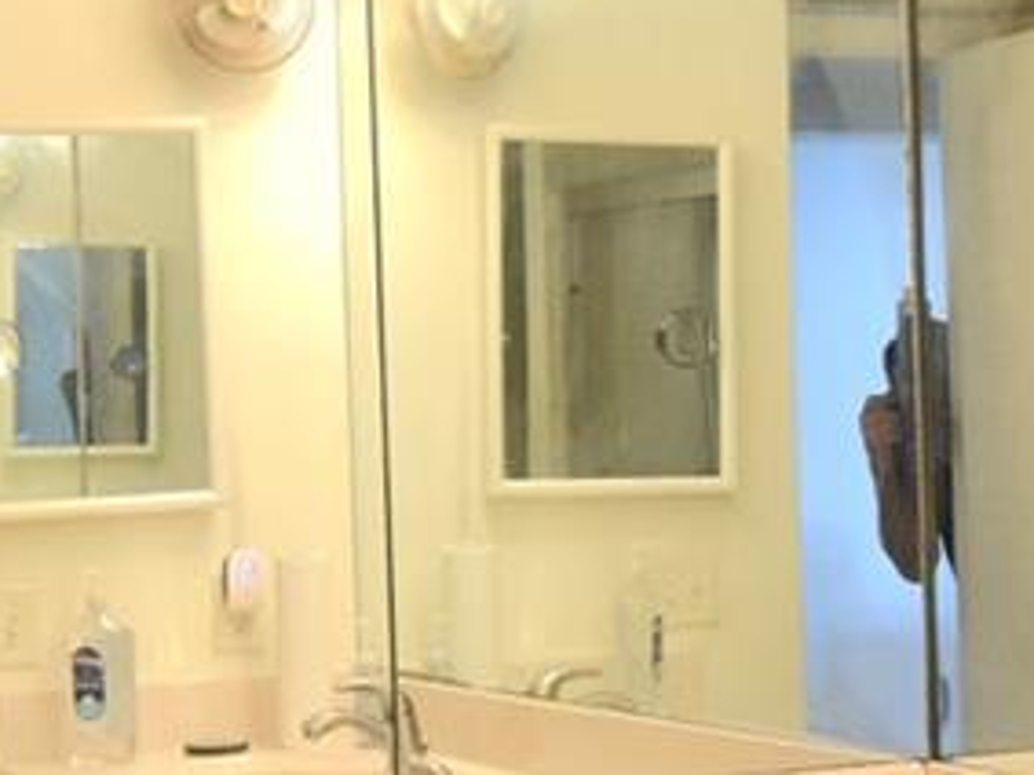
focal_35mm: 98
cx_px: 603
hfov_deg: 20.0
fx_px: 2926
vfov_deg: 15.1
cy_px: 446
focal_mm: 12
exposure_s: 1/60.2
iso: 450
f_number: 4.8
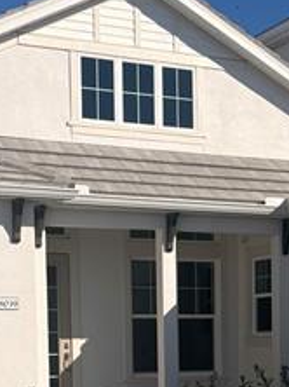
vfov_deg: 21.0
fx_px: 1004
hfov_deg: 16.4
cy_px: 394
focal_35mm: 90
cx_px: 183
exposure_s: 1/8850
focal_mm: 5.96
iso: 50
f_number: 1.6
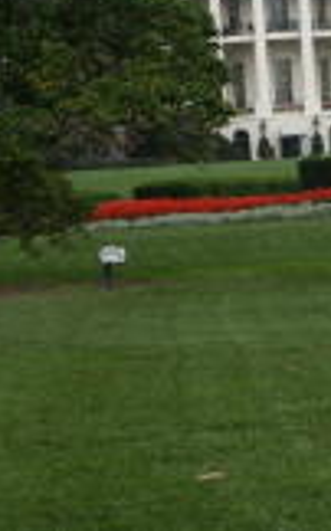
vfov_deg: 9.9
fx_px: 3065
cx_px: 465
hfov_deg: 6.1
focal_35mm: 212
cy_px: 49
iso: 100
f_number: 6.7
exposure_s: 1/350
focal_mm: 20.18
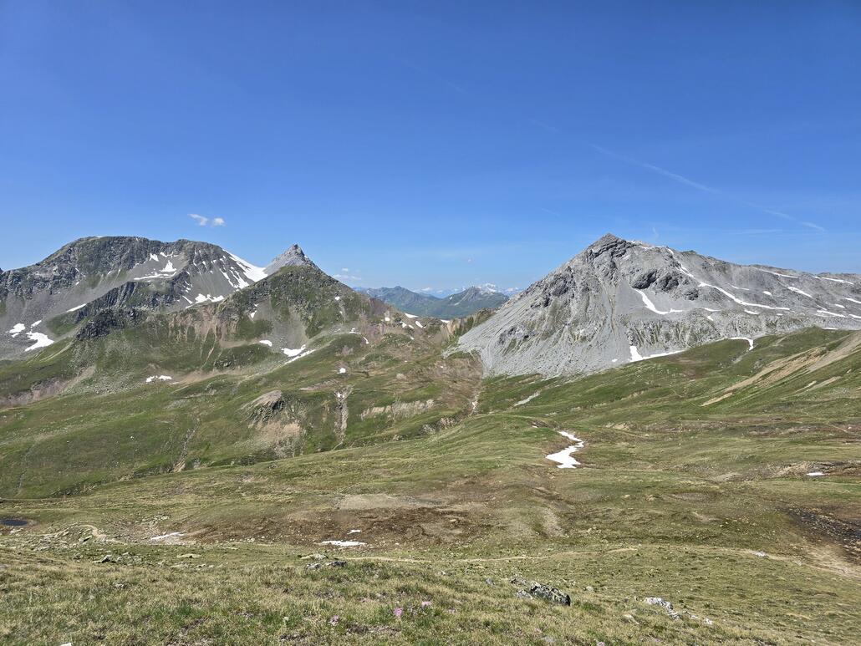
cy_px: 323
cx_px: 430
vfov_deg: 58.9
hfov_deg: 73.9
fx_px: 572
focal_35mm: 23
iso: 12
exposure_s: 1/907
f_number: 1.7
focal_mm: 6.3
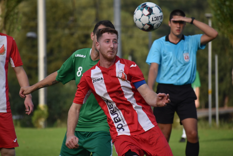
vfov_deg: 4.2
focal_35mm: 330
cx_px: 116
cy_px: 78
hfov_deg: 6.2
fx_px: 2136
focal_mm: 220
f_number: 5.6
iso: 400
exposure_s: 1/1000
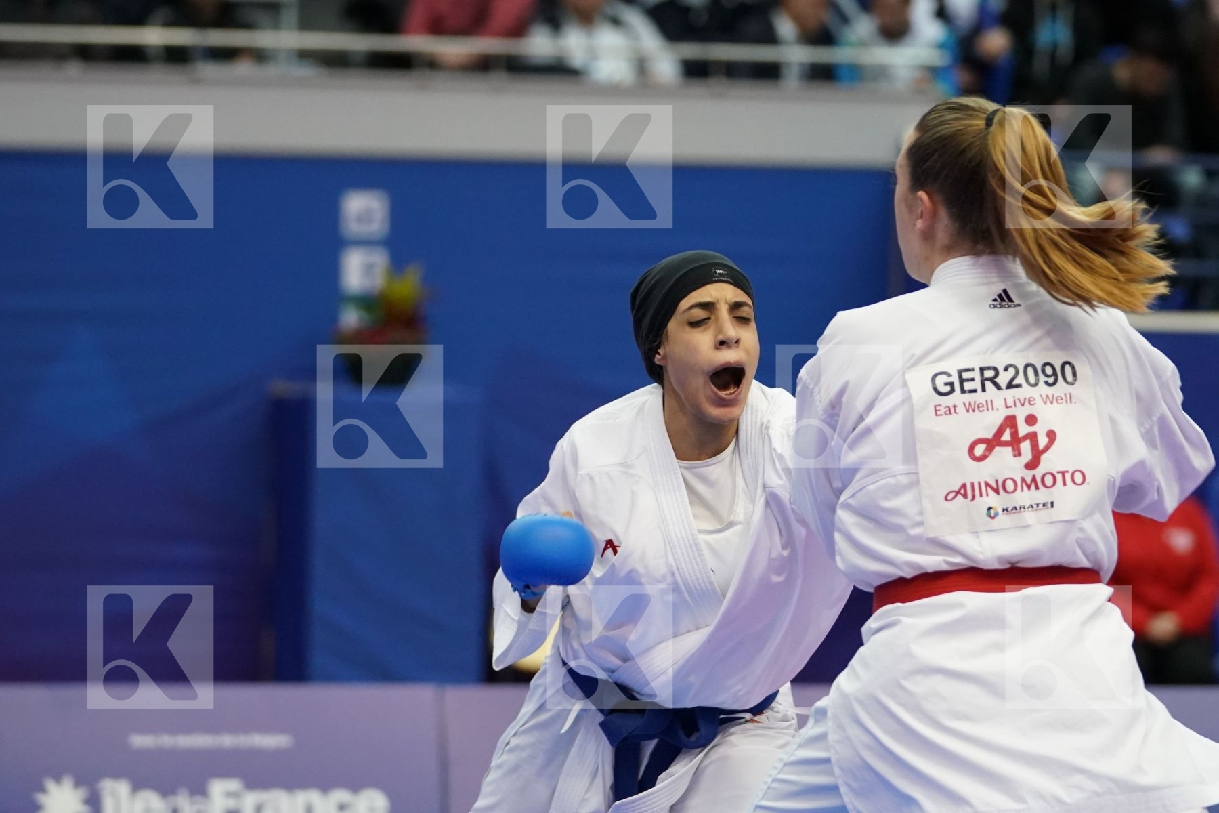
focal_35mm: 181
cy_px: 406
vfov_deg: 7.6
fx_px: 6128
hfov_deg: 11.4
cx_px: 610
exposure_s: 1/1000
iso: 3200
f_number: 2.8
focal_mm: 121
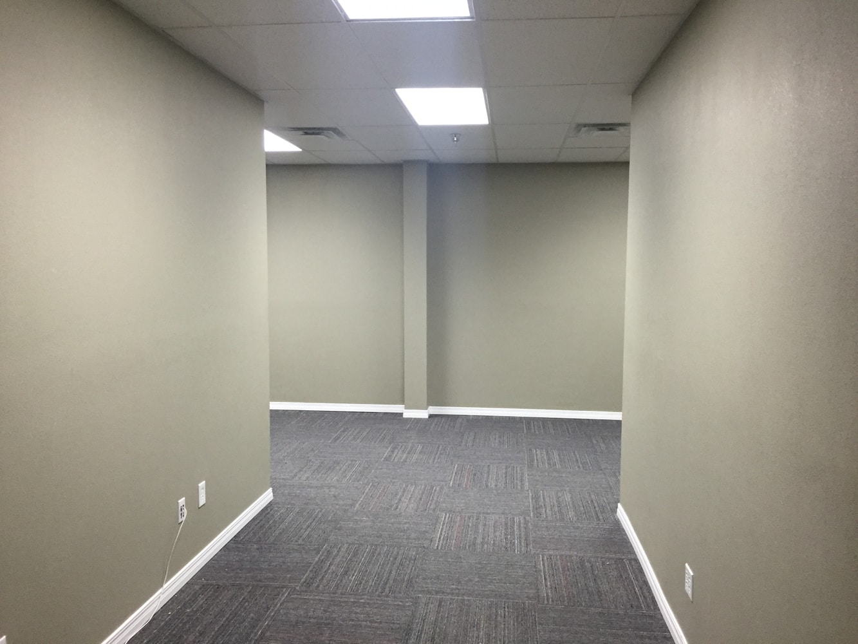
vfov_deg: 48.2
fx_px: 719
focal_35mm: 29
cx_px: 429
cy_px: 322
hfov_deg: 61.7
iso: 160
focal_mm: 4.15
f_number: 2.2
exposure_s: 1/30
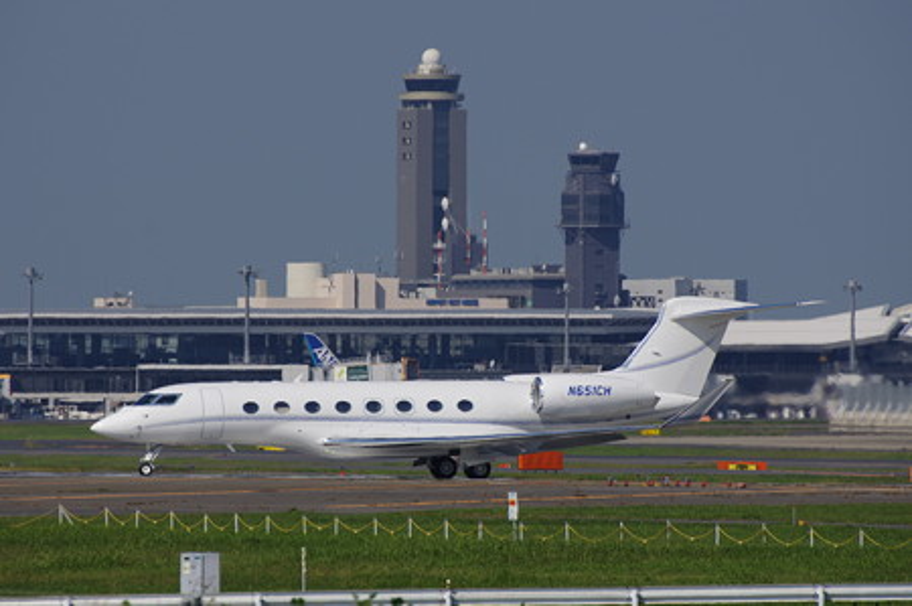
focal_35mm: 555
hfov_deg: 3.7
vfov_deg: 2.5
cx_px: 456
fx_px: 14044
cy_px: 303
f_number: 8
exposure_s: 1/800
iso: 160
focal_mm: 370
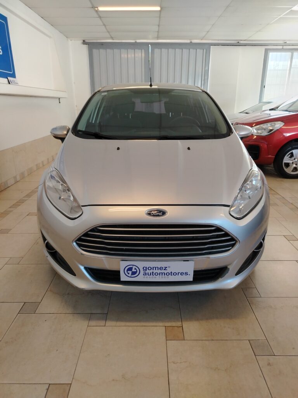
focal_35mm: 24
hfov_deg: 56.8
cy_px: 199
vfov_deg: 71.6
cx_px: 149
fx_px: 275
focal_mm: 5.25
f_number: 1.75
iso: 375
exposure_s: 1/50
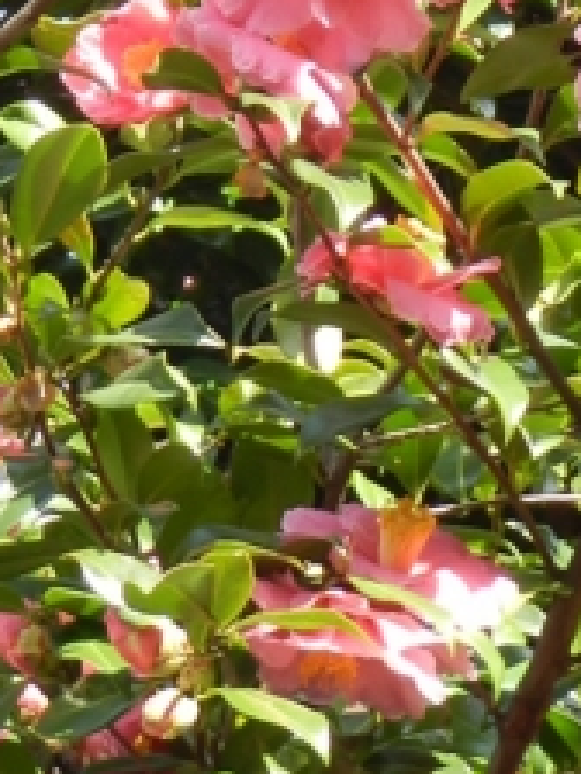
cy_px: 204
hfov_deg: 3.6
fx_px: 9198
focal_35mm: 411
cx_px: 474
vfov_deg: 4.8
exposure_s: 1/125
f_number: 4.8
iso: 160
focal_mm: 20.5
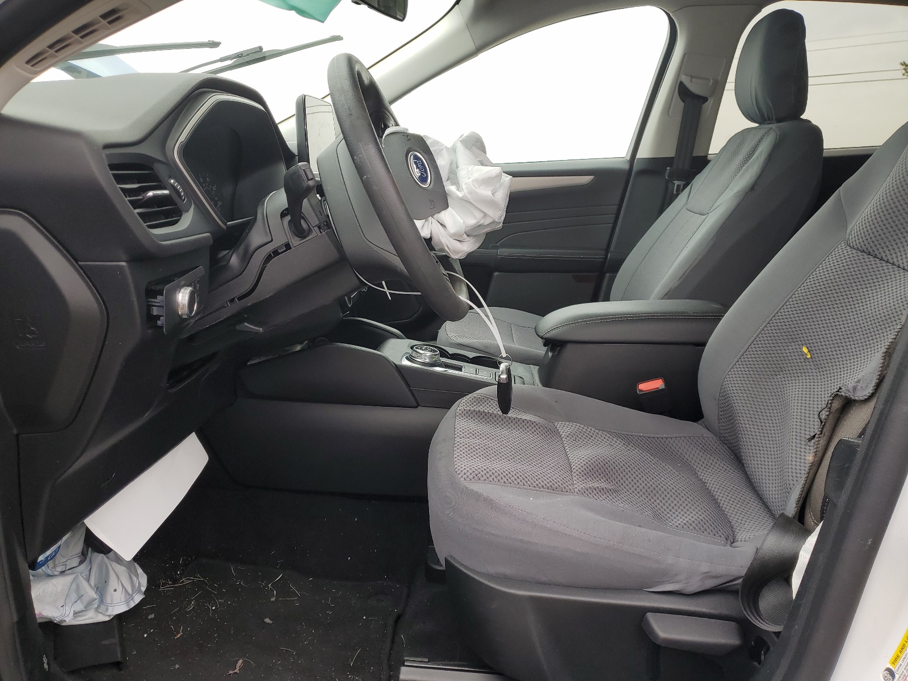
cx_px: 454
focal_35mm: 26
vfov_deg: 53.1
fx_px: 682
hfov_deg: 67.3
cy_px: 340
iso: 50
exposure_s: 1/400
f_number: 1.5
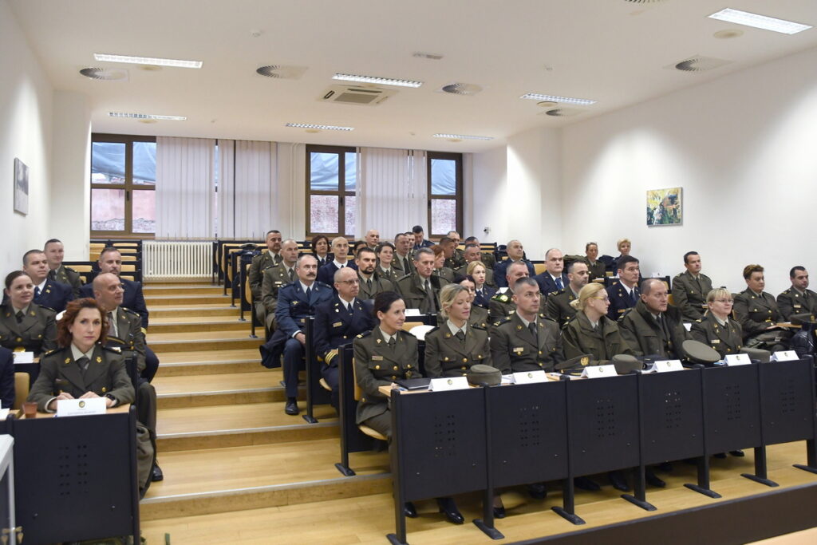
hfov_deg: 67.4
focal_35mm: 27
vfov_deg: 47.9
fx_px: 613
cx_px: 408
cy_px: 272
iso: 1250
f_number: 4.5
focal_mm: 18
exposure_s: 1/60
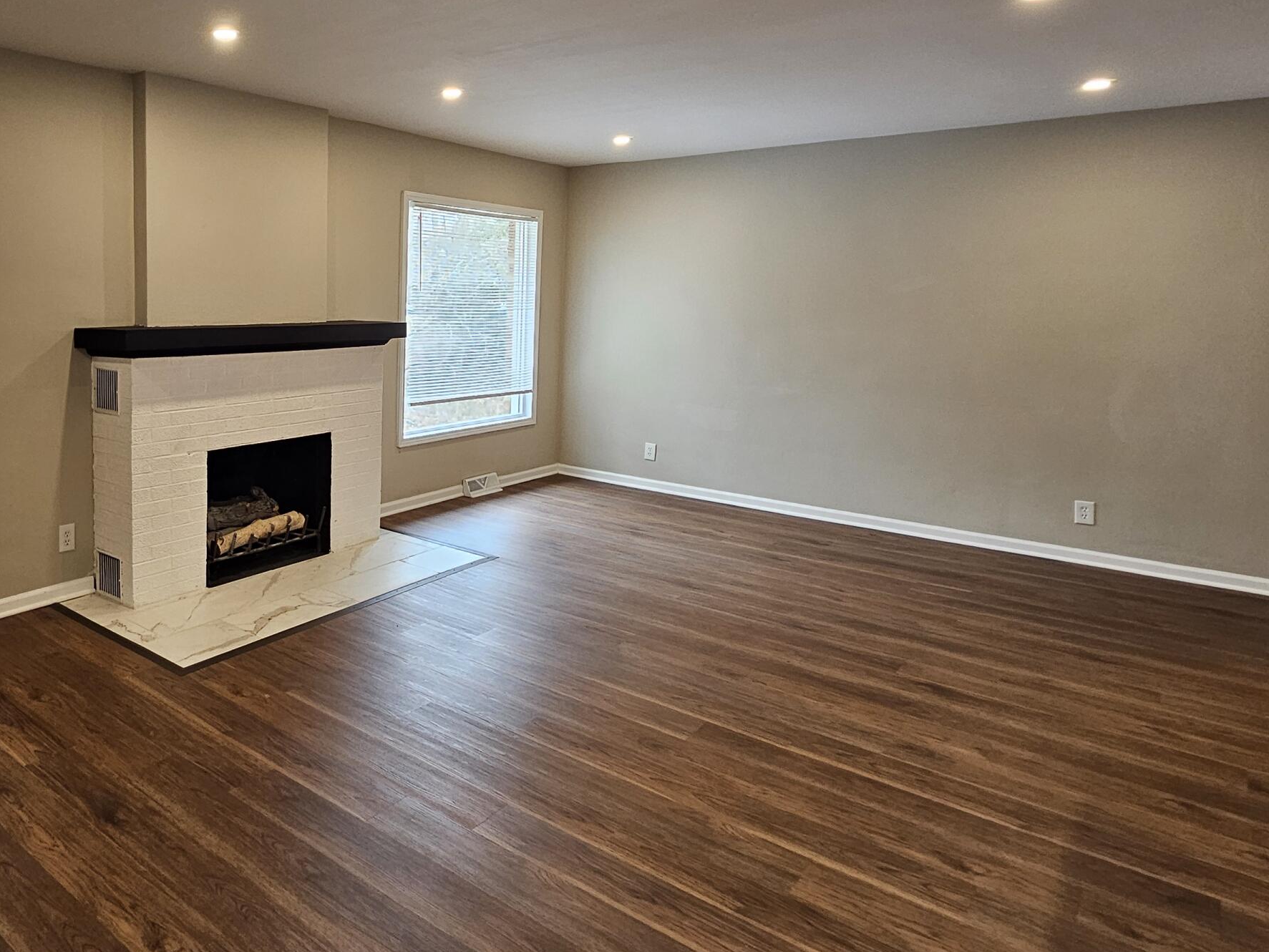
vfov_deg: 60.4
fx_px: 807
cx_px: 316
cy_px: 368
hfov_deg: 71.2
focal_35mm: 22
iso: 160
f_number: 2.2
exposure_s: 1/60
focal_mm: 2.2
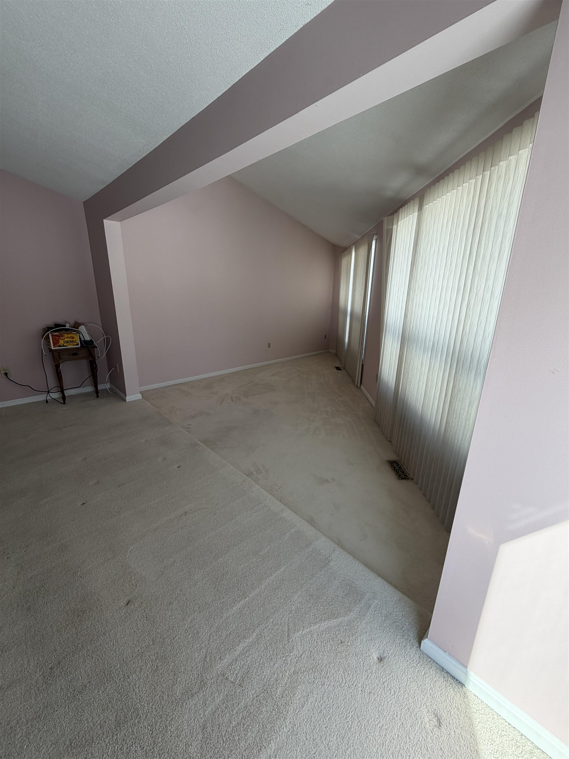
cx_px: 284
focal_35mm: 14
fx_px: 307
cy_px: 380
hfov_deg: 85.7
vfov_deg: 102.1
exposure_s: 1/169
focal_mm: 2.22
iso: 50
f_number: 2.2
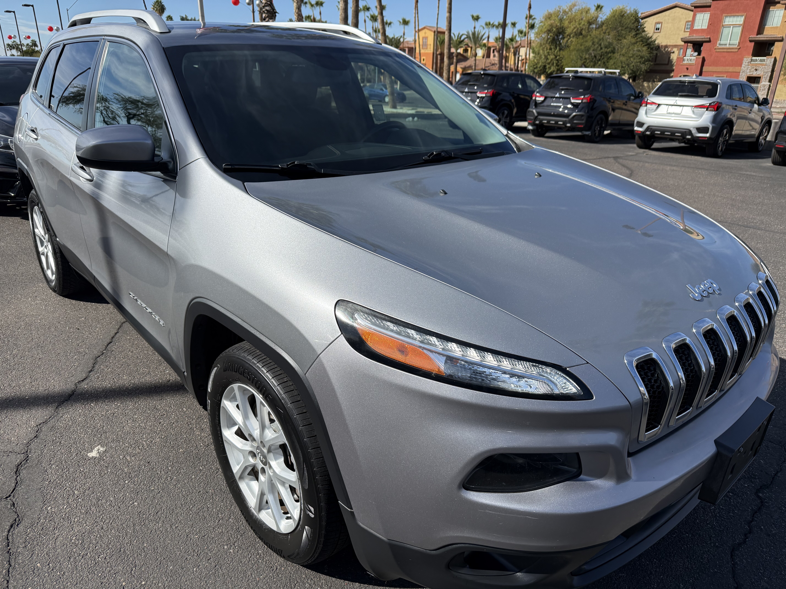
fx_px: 545
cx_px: 393
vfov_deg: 56.8
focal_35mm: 24
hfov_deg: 71.6
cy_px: 294
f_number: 1.78
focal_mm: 6.76
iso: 100
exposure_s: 1/5714
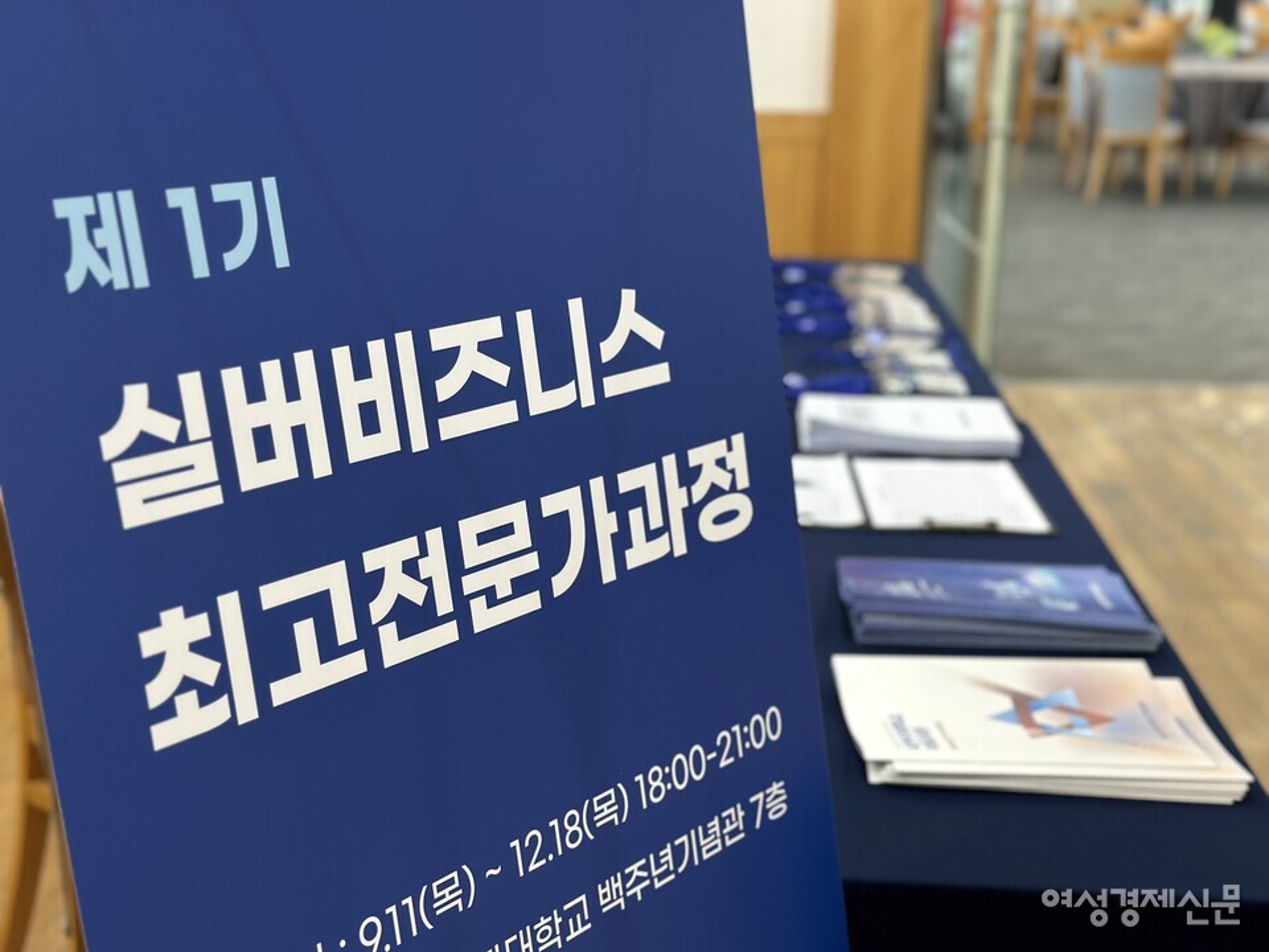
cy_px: 476
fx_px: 1760
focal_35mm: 48
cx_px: 634
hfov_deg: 39.7
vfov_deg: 30.3
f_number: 1.78
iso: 125
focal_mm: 6.86
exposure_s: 1/60
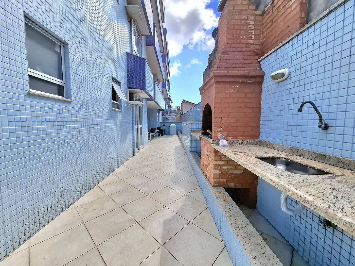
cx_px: 178
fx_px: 133
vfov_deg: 89.9
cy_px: 133
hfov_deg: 106.2
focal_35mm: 13
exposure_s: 1/1250
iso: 40
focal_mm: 1.74
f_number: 2.2
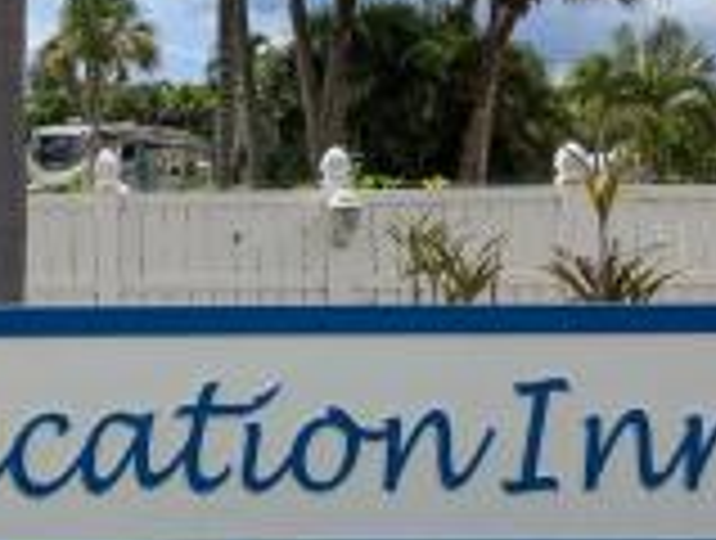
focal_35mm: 60
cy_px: 176
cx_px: 41
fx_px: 1244
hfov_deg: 30.4
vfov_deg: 24.4
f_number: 1.85
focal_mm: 6.81
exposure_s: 1/2571
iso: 41
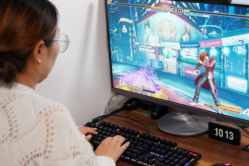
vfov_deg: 17.5
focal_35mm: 78
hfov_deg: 26.0
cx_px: 117
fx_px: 539
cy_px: 102
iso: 800
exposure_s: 1/160
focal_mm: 50
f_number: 3.5
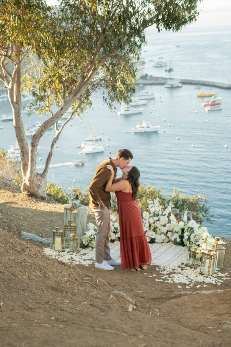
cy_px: 159
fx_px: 539
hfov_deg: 24.2
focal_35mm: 56
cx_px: 110
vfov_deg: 35.6
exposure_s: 1/400
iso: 100
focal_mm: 50
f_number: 2.5
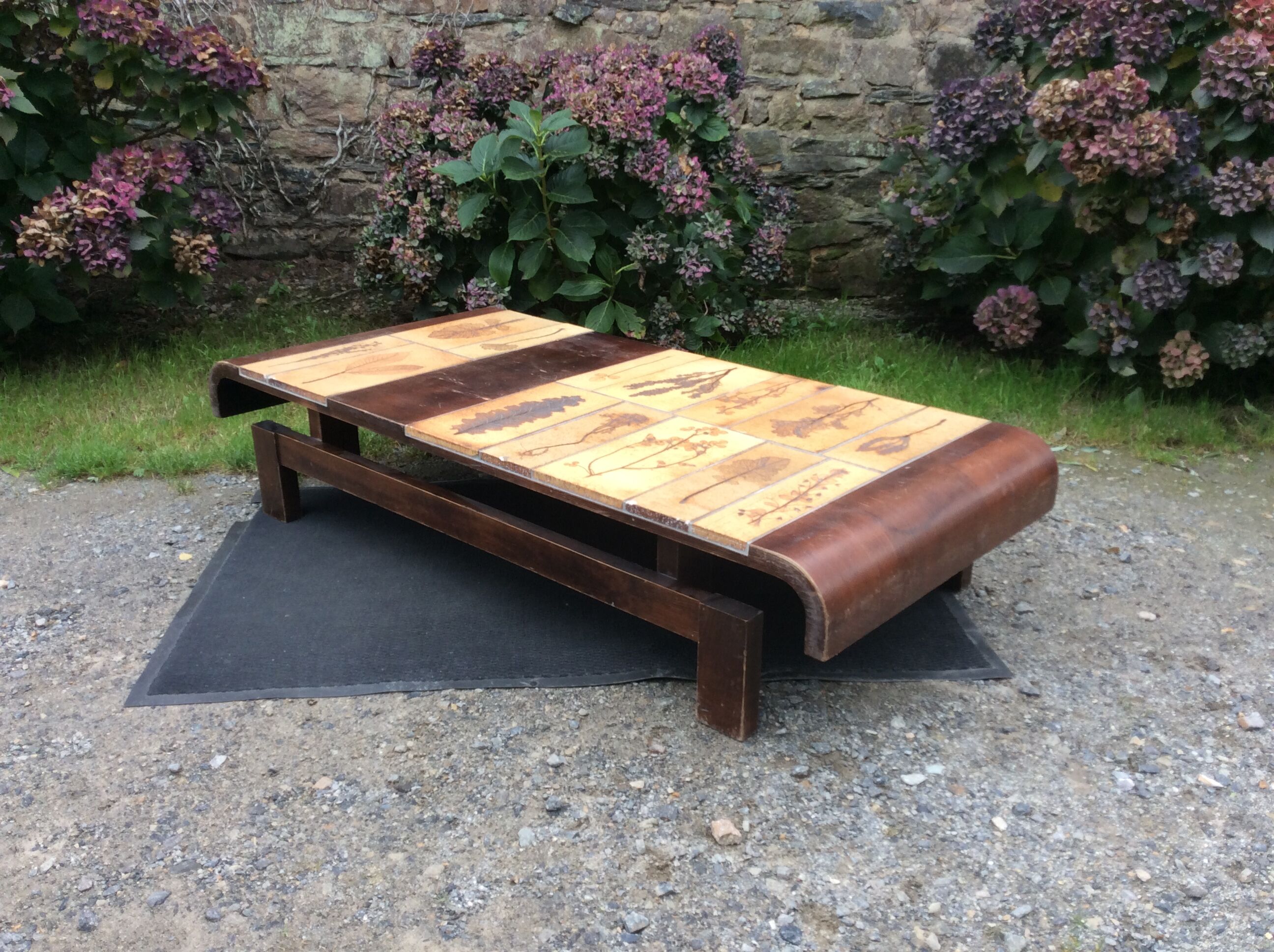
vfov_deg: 44.1
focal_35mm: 32
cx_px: 637
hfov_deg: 56.9
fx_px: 1176
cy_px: 476
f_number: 2.4
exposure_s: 1/231
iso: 32
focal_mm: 3.3
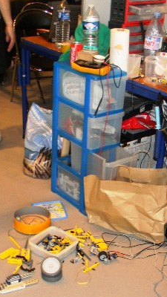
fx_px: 480
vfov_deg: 34.2
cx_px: 70
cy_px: 186
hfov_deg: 19.7
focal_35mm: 61
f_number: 3.5
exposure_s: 1/26
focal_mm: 5
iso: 200
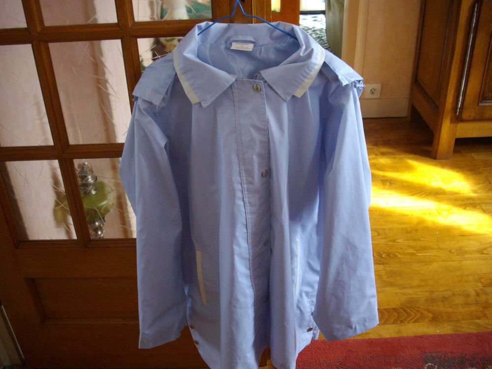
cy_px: 184
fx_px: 526
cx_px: 246
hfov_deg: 50.1
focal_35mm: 37
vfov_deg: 38.7
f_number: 2.8
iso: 234
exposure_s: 1/50
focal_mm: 6.2
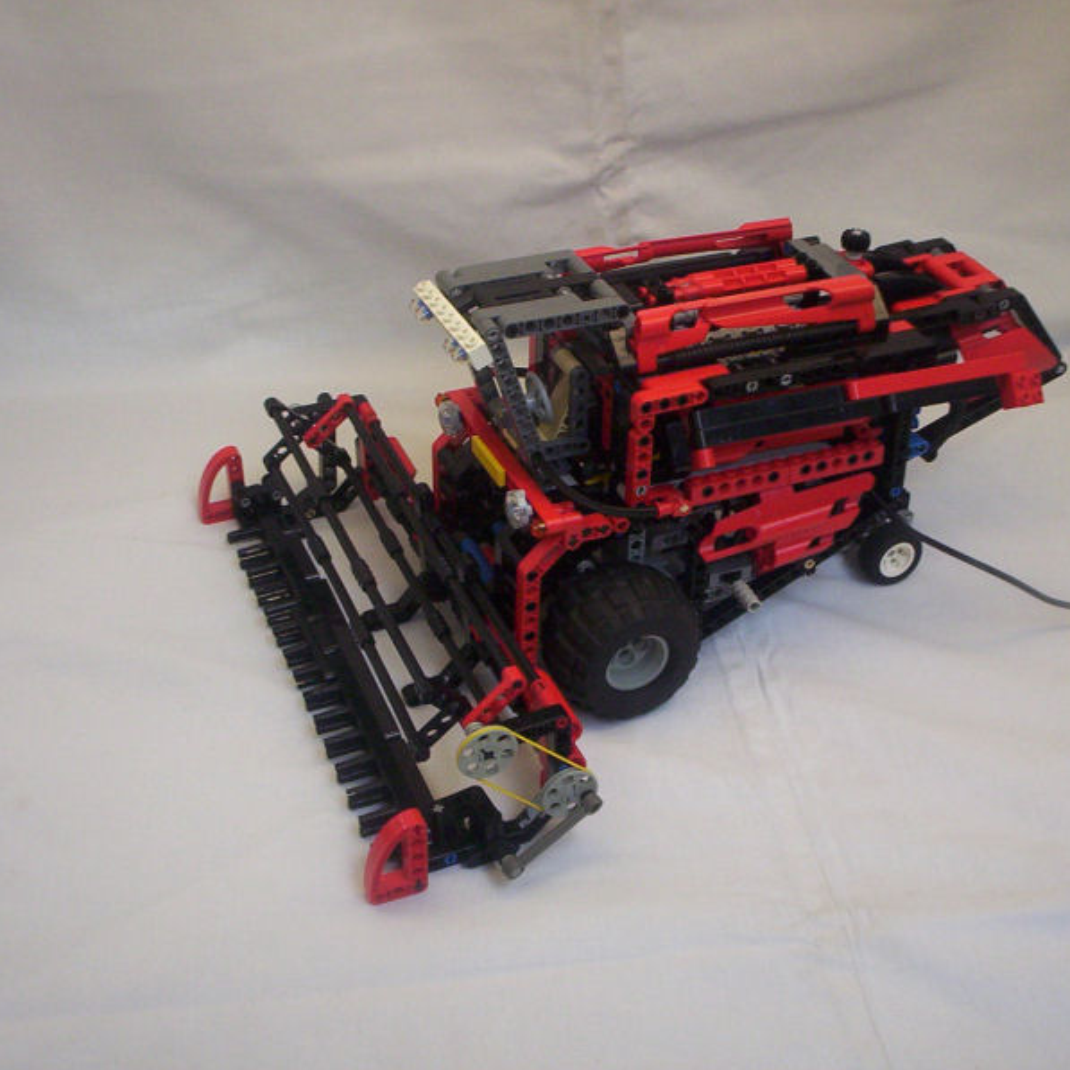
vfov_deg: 37.6
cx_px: 617
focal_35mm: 45
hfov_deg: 37.5
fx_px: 1574
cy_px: 536
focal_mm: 4.99
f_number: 4.5
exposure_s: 1/134
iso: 100
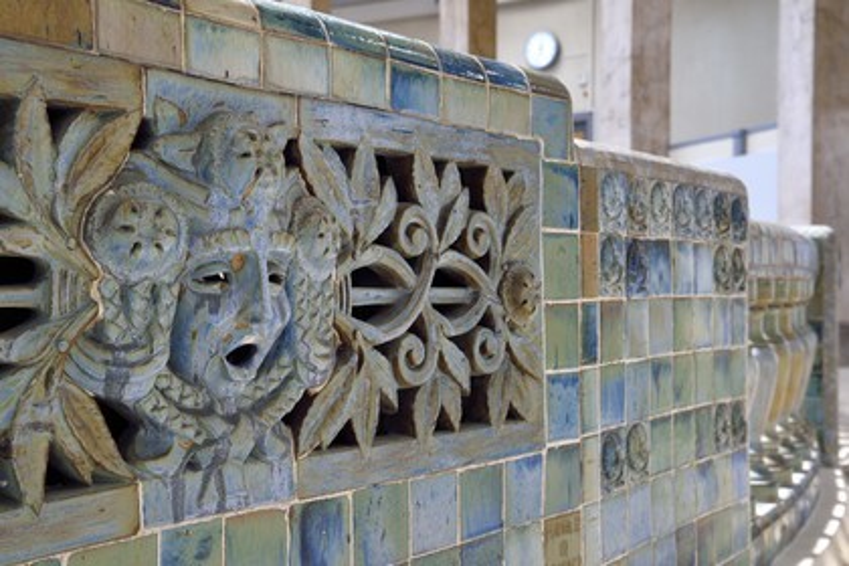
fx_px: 1132
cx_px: 424
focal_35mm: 48
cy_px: 283
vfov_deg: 28.1
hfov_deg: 41.1
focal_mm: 48
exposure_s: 1/50
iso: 1000
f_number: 8
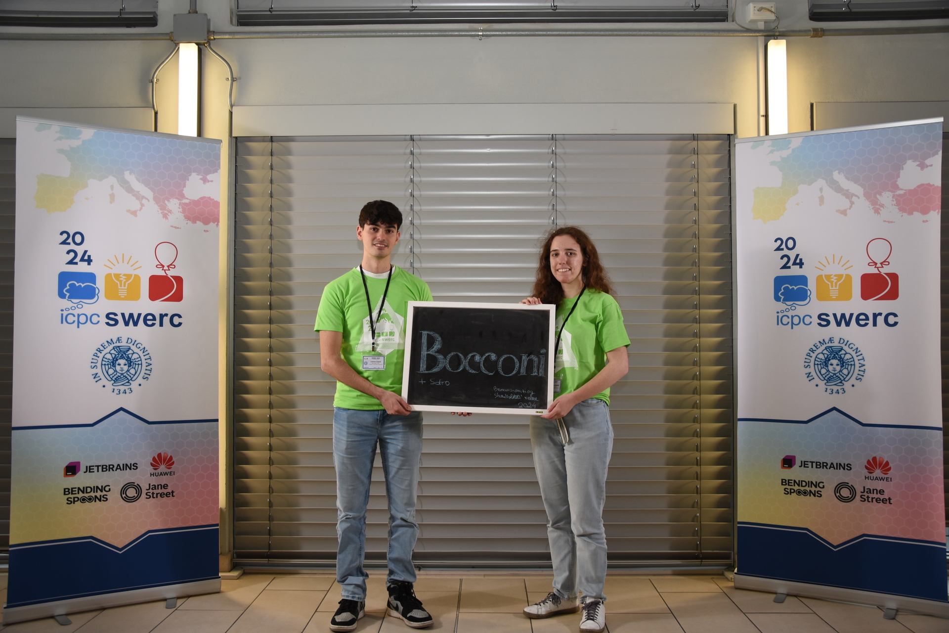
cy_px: 316
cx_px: 474
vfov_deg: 40.0
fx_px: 870
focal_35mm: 33
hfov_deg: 57.2
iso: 400
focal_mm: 22
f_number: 3.8
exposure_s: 1/80
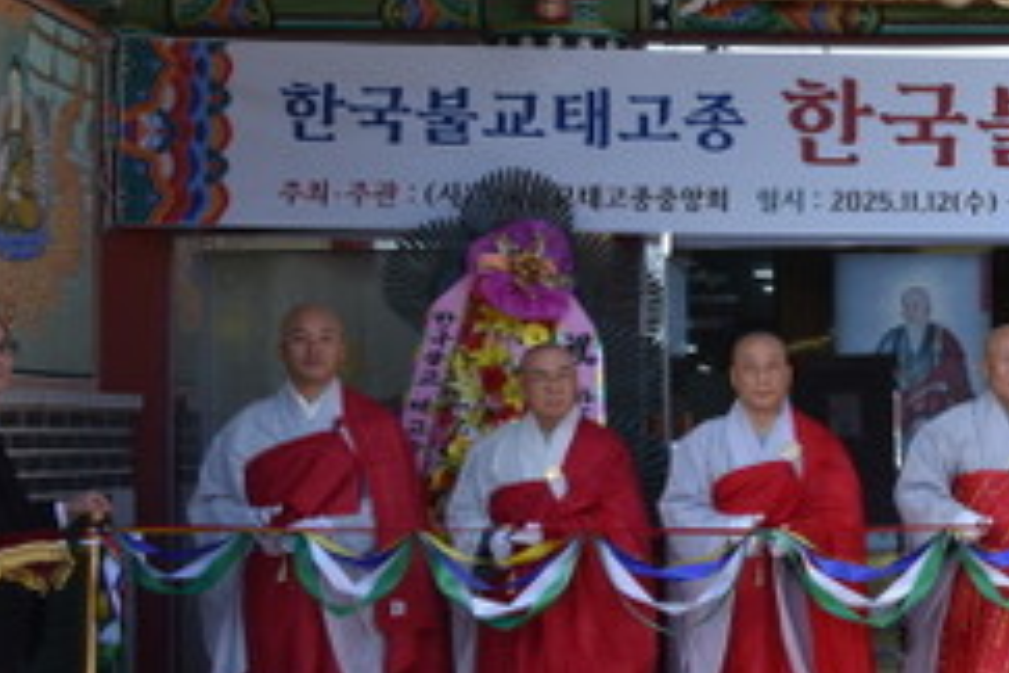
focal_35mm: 79
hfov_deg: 23.6
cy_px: 295
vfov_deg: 17.3
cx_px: 1192
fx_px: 2214
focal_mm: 32
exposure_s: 1/250
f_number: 8
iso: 280
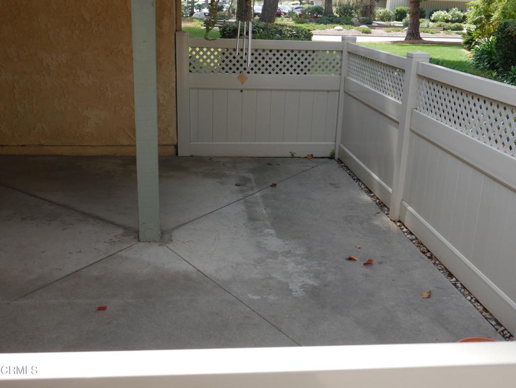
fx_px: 597
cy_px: 194
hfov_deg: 46.8
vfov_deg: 36.0
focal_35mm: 40
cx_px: 258
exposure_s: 1/200
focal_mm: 20
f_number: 6.3
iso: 200
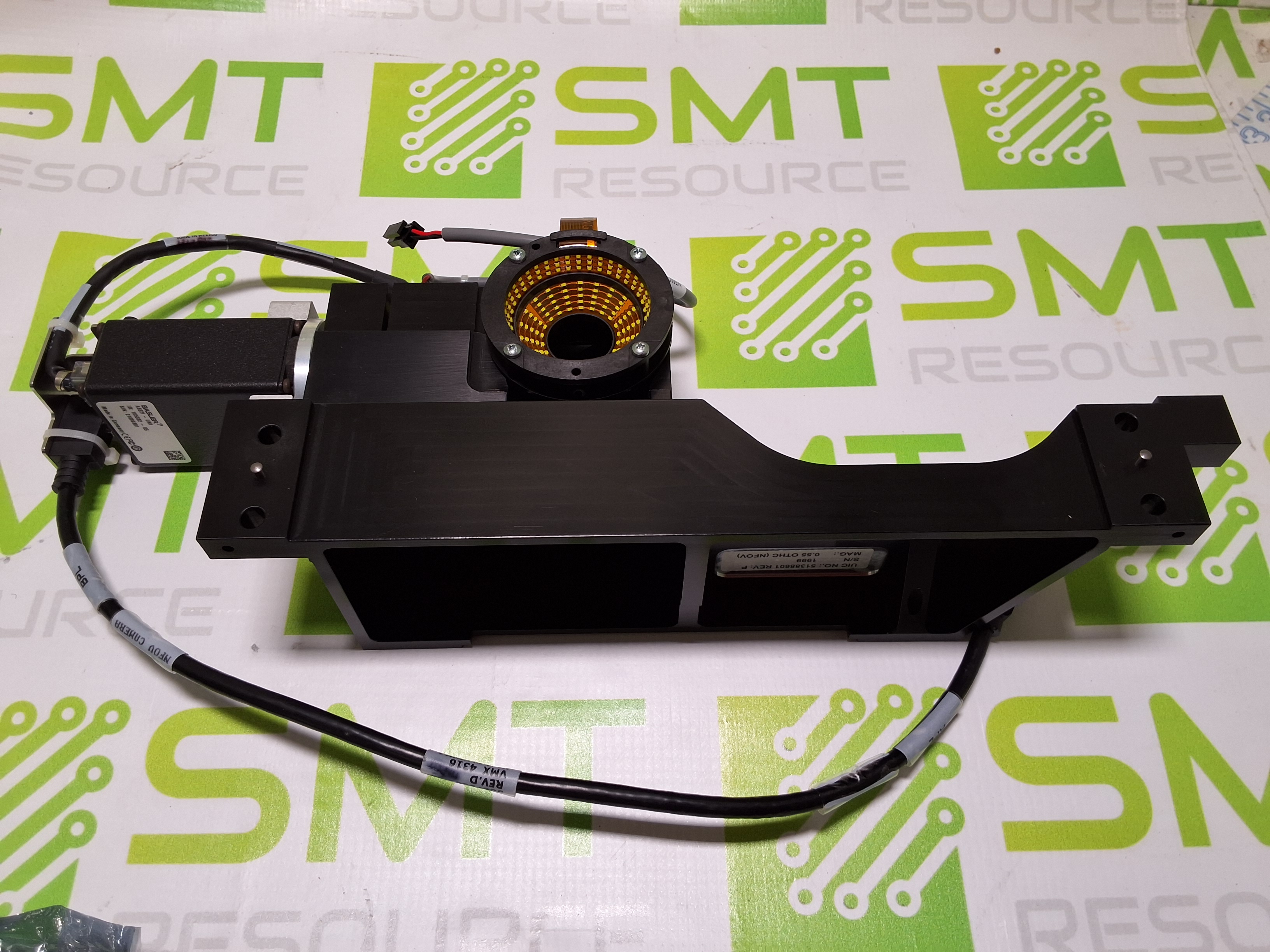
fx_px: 1027
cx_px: 635
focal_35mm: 28
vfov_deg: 49.7
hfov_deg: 63.4
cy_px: 476
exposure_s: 1/120
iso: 40
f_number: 1.9
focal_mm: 2.91
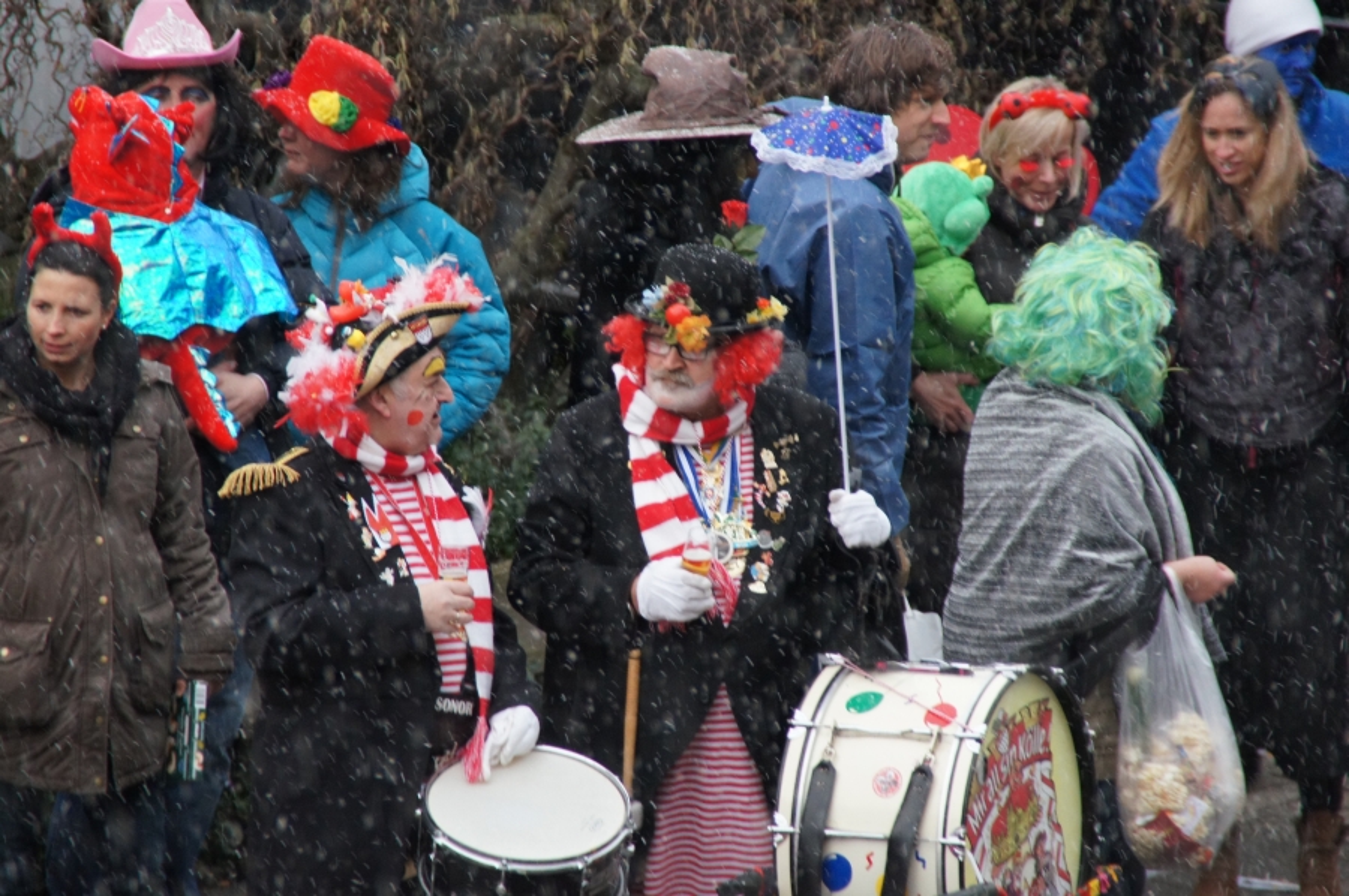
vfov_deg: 4.6
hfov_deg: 6.9
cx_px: 674
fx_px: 11229
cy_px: 448
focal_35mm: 300
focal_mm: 200
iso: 1600
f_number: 6.3
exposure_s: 1/100
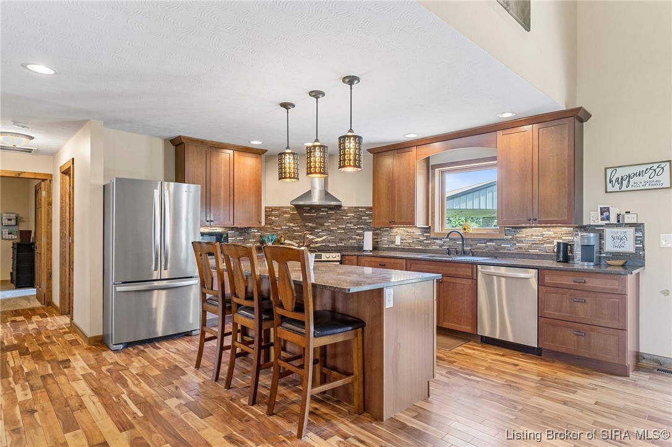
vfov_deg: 61.9
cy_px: 224
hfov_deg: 84.0
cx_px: 336
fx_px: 373
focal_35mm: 20
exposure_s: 1/2
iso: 1000
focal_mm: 20
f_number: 7.1
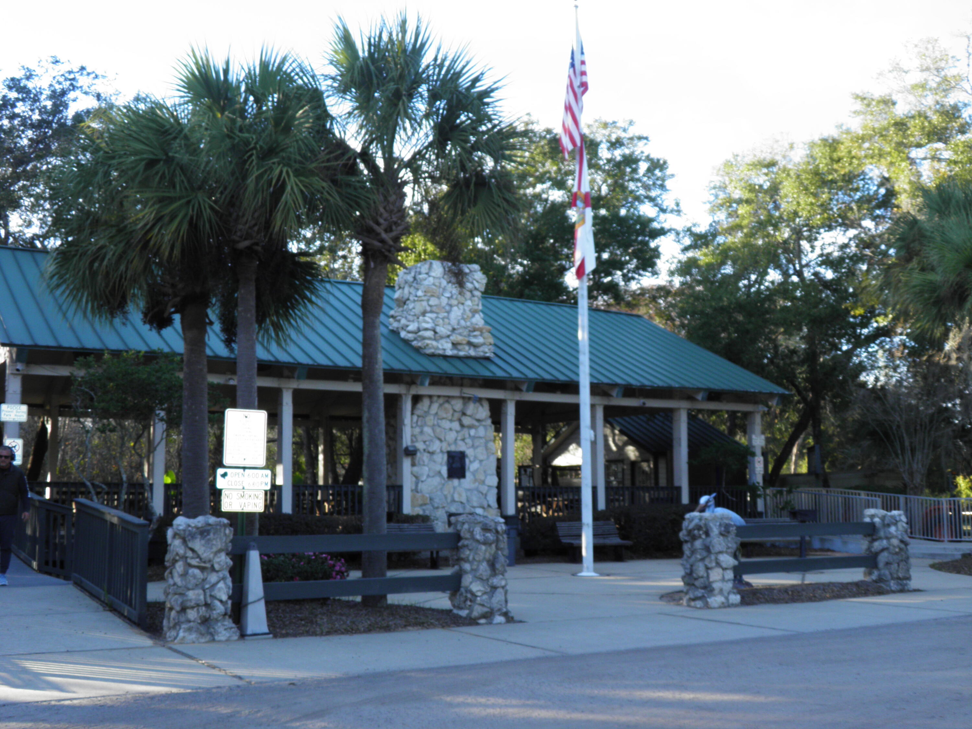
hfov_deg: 47.9
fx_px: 1095
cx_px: 486
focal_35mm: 39
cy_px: 364
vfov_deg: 36.8
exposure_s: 1/60
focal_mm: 7.1
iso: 50
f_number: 4.1
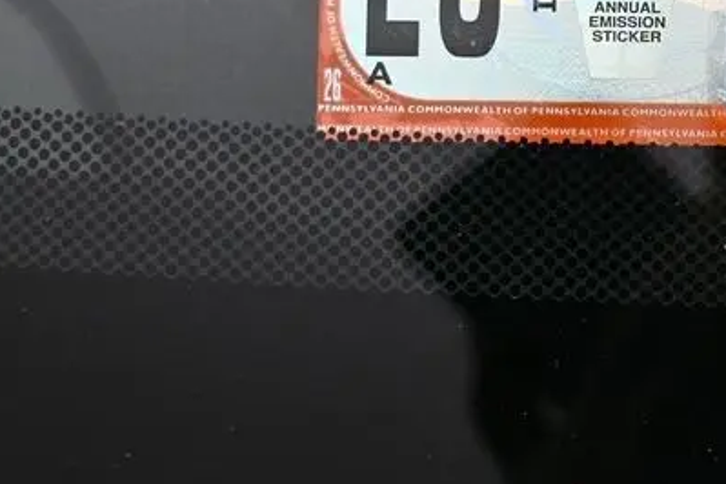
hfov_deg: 19.6
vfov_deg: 13.9
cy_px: -30
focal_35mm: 96
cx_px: 921
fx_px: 1942
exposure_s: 1/250
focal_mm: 25
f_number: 4.2
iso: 220
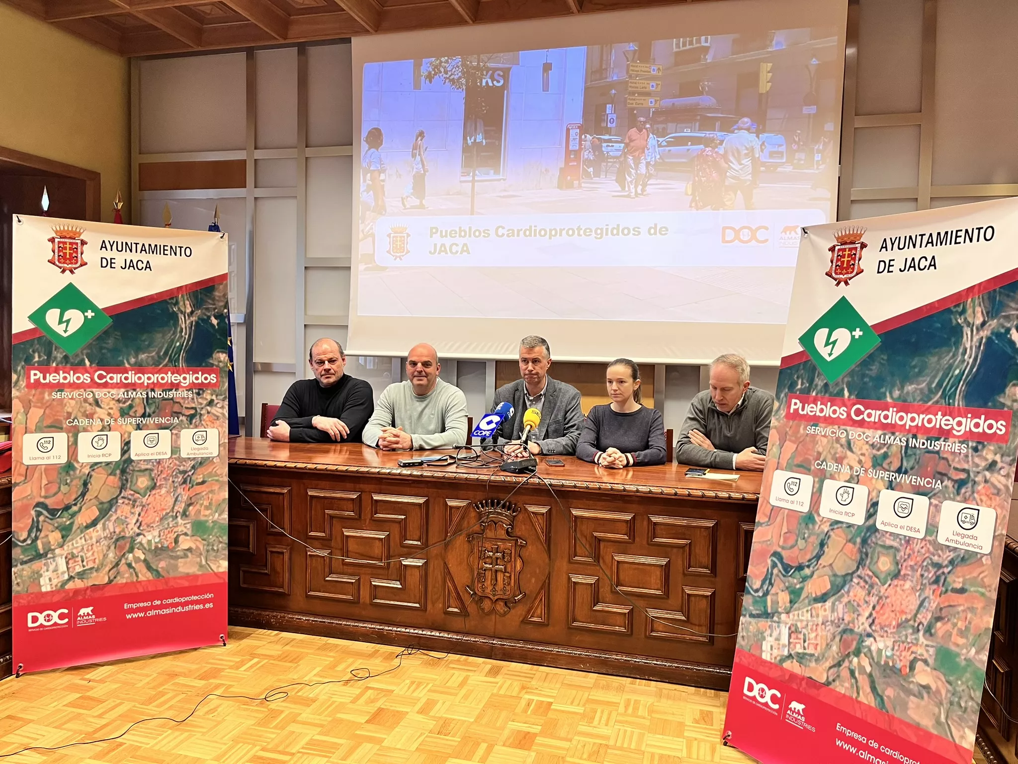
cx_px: 509
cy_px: 382
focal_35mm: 26
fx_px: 765
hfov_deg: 67.3
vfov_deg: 53.1
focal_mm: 5.1
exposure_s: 1/50
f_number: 1.6
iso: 64
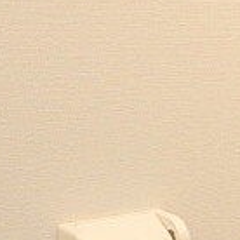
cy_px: 367
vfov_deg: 17.9
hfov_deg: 18.3
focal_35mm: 86
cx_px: 343
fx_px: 675
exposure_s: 1/30
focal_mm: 3.7
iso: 500
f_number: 3.5
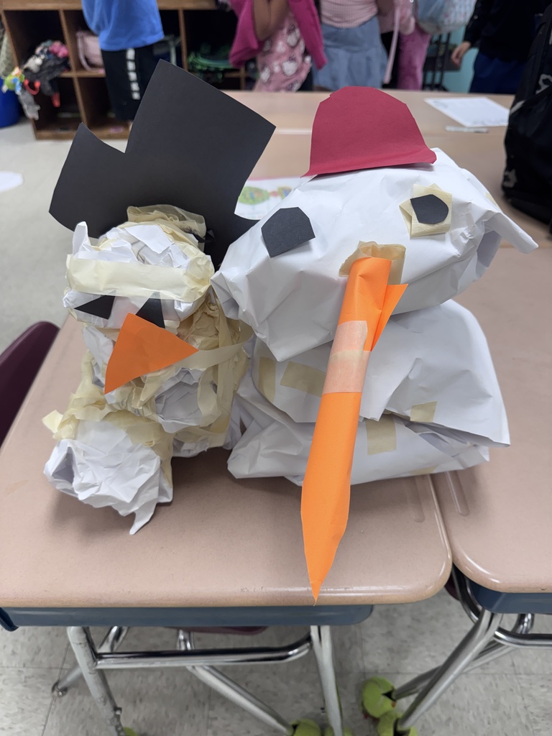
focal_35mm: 24
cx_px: 276
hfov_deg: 56.8
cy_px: 368
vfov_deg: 71.6
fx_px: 510
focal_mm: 6.76
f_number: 1.78
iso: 80
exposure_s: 1/120
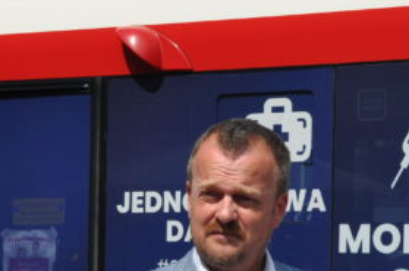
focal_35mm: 141
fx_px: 1603
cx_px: 240
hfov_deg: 14.5
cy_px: 258
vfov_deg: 9.6
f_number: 10
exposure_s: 1/400
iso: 200
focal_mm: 35
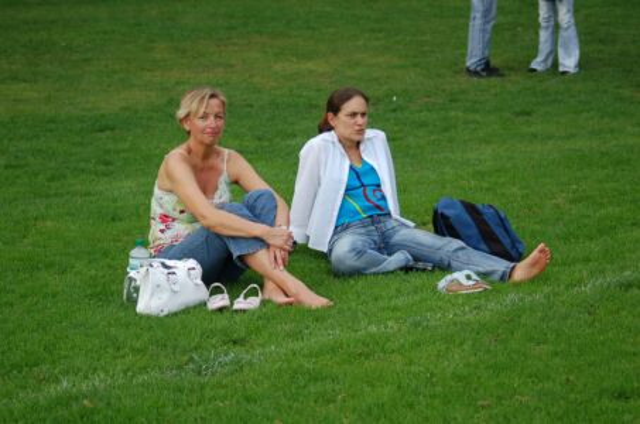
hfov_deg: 19.5
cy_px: 212
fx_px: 1863
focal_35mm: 105
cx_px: 320
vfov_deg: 13.0
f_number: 4
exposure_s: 1/1000
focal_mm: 70
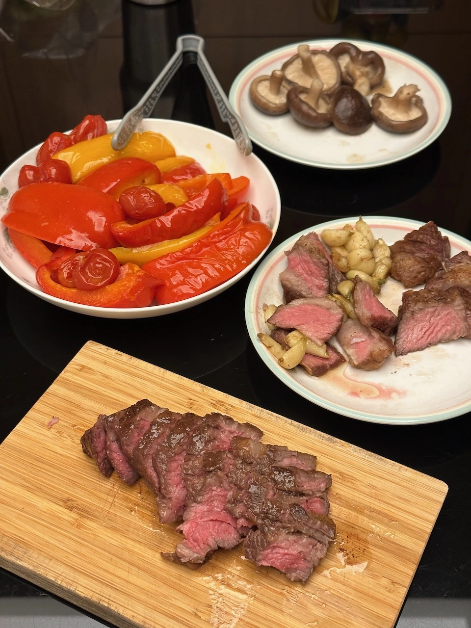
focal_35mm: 48
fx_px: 871
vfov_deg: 39.7
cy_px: 314
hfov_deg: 30.3
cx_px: 236
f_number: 1.8
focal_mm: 6.9
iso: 200
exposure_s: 1/60
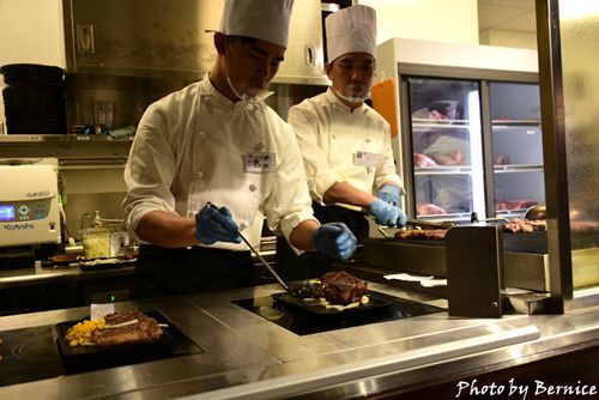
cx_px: 300
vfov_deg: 40.0
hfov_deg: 57.2
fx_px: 549
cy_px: 200
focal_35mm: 33
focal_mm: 22
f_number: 5.6
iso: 200
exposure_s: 1/30
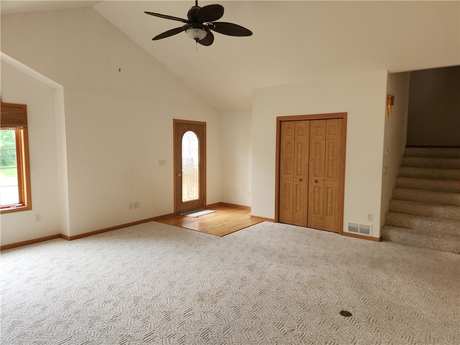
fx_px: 306
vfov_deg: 58.9
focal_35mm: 23
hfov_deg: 73.9
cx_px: 230
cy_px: 172
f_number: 1.8
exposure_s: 1/60
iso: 50
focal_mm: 5.4
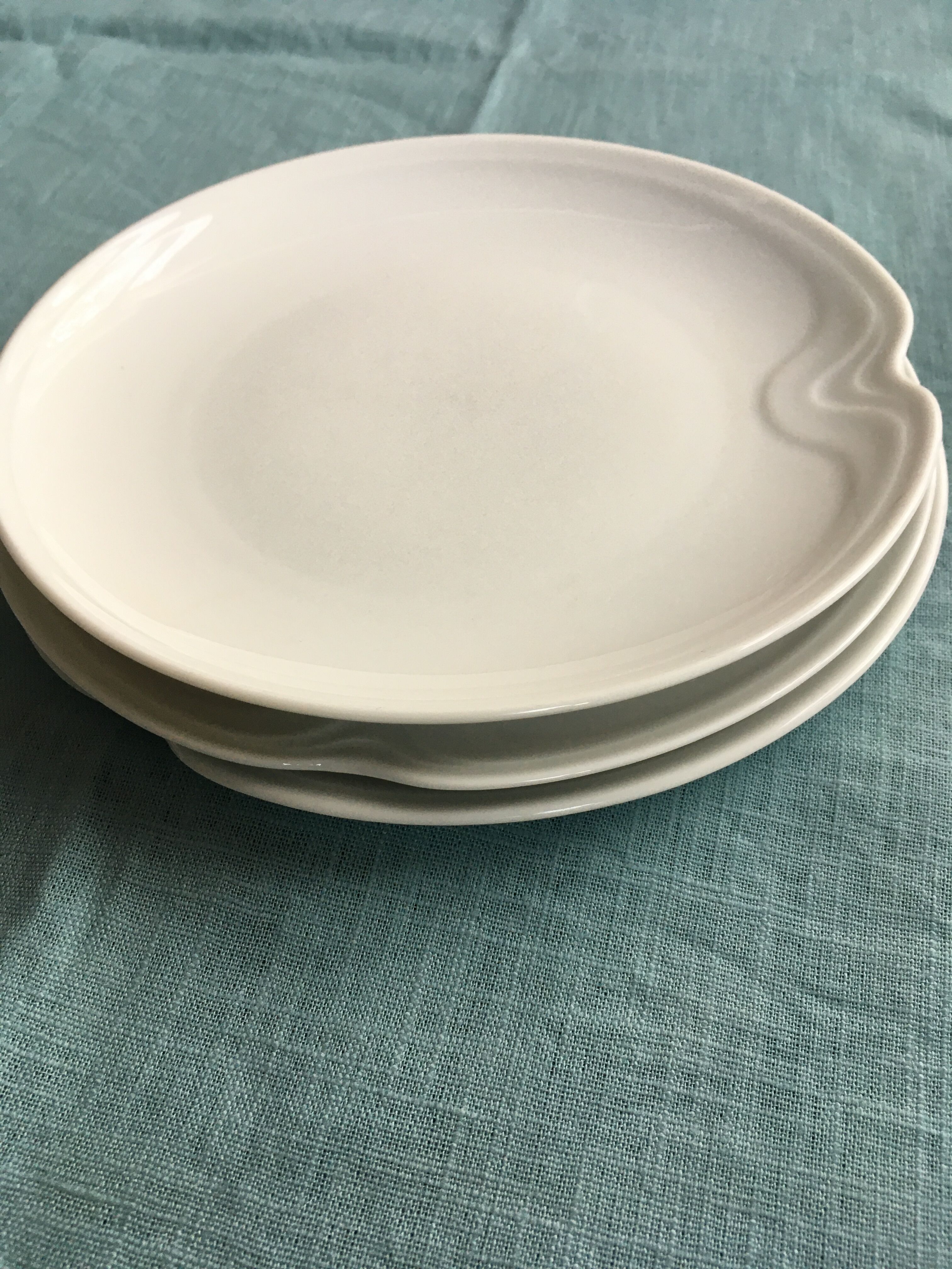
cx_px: 476
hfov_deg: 48.2
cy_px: 634
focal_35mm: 29
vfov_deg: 61.7
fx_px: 1063
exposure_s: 1/33
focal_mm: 4.15
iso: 40
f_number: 2.2
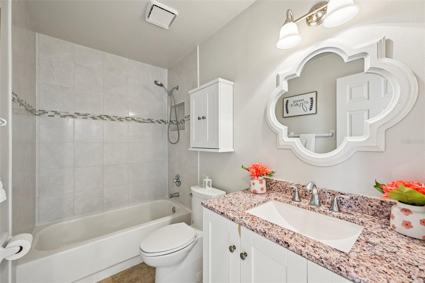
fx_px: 165
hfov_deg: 104.3
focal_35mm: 14
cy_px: 142
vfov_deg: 81.2
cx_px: 212
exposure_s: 1/8
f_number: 8
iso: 400
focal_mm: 14
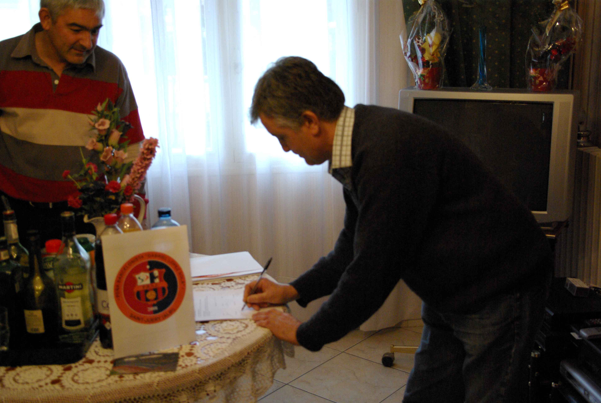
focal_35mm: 44
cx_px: 300
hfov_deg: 44.9
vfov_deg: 30.9
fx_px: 727
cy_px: 202
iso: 1600
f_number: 4.5
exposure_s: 1/60
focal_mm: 29
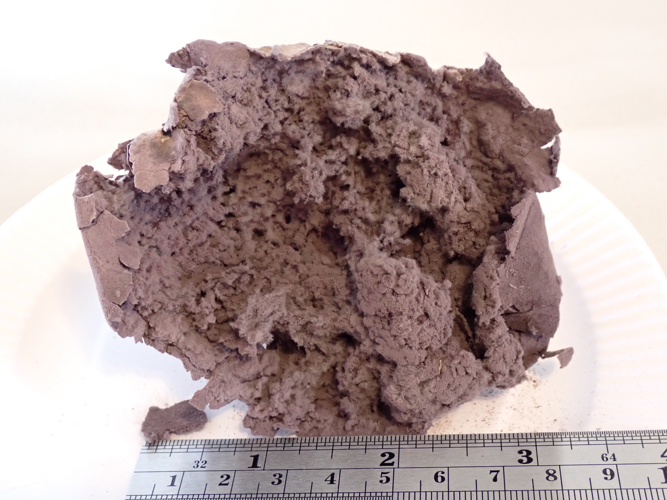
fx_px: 1041
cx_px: 334
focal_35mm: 54
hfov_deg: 35.5
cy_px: 250
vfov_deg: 27.0
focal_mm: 9.65
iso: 800
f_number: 3.3
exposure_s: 1/20
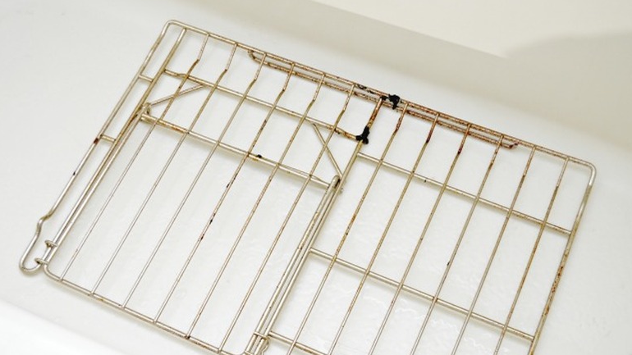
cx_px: 317
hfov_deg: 38.5
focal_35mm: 54
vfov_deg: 22.2
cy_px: 185
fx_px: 905
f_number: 4.5
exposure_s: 1/60
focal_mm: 34
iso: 1600
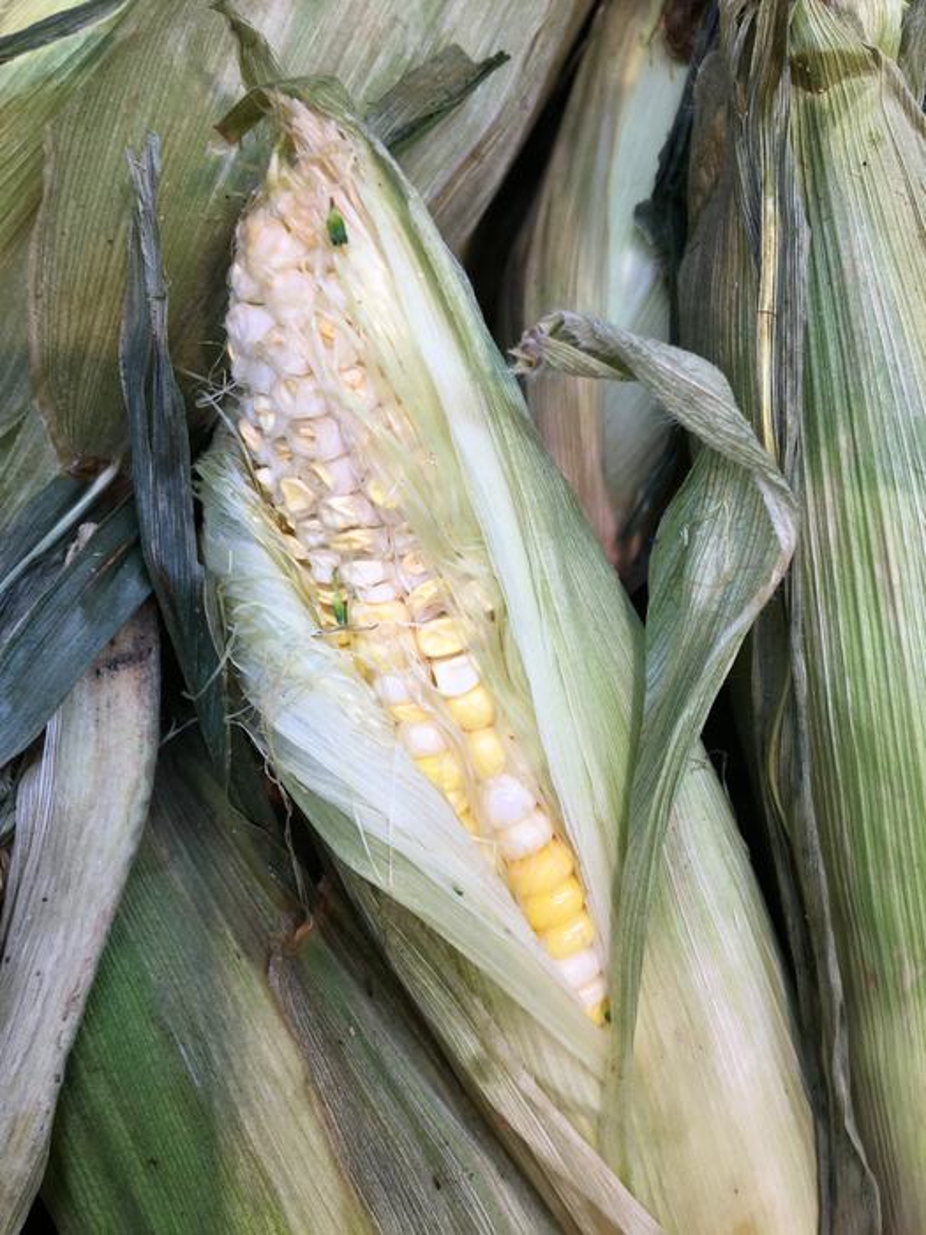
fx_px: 1034
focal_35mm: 29
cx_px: 463
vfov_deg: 61.7
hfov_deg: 48.2
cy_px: 618
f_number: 2.2
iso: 32
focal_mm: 4.15
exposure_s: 1/60
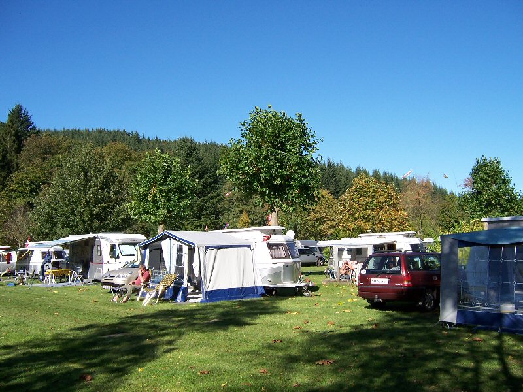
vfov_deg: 42.9
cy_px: 196
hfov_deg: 55.4
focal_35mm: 33
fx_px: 499
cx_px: 262
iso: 80
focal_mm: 5.5
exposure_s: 1/750
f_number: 3.4
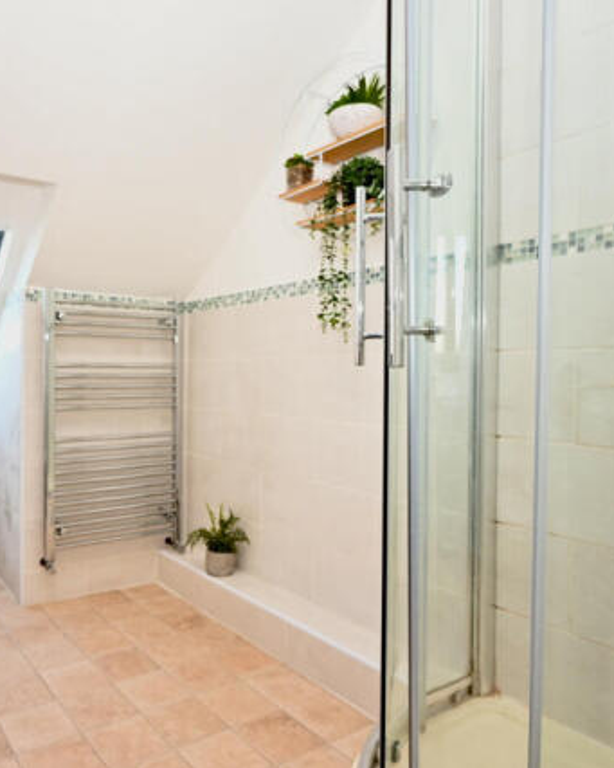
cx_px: 163
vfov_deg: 66.0
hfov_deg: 52.8
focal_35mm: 26
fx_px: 590
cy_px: 378
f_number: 3.5
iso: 400
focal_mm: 12
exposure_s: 1/125
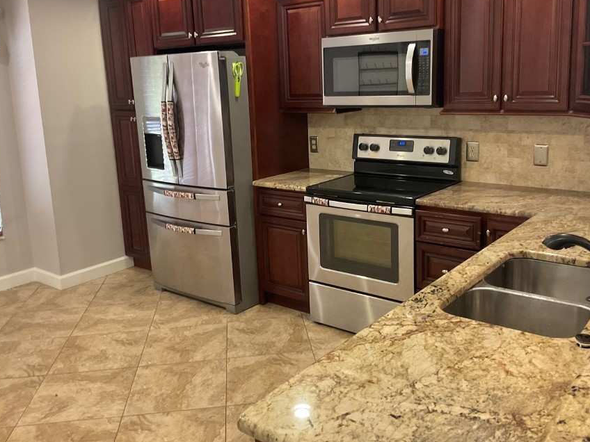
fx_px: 597
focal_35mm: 35
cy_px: 190
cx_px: 301
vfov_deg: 40.6
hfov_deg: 52.6
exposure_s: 1/40
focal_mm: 3
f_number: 1.8
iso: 200
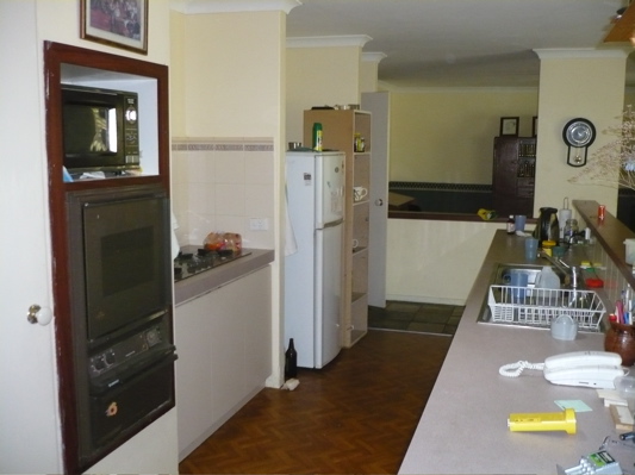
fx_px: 642
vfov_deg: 40.7
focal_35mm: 35
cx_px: 318
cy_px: 238
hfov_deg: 52.7
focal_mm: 5.8
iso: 400
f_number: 2.8
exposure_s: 1/30
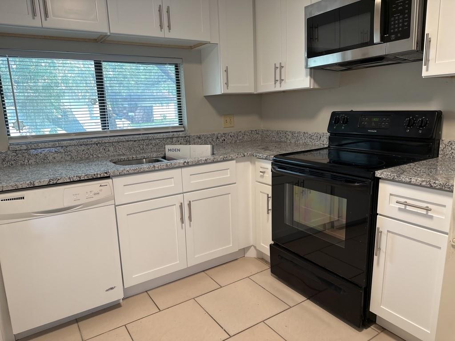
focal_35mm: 24
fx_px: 315
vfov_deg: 56.8
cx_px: 228
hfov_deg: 71.6
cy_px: 170
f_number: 1.78
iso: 160
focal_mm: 6.86
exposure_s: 1/120
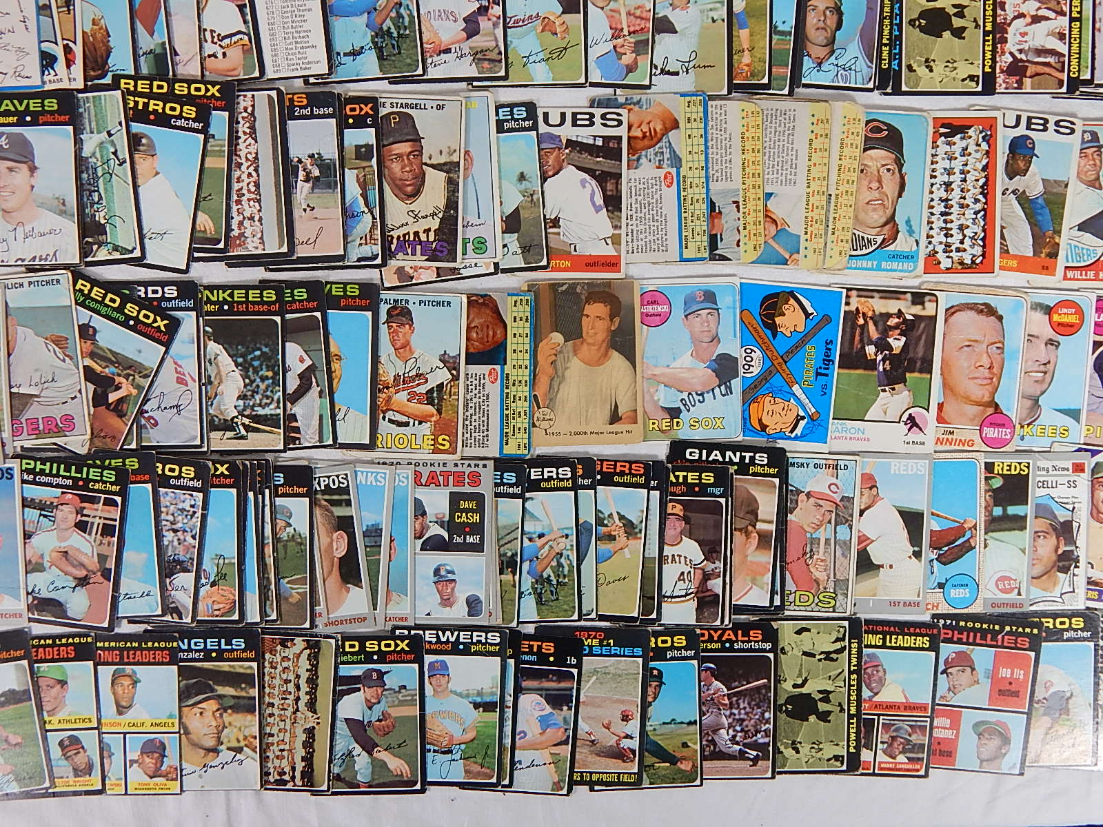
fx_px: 1083
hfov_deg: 54.0
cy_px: 414
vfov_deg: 41.8
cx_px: 552
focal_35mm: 34
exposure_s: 1/40
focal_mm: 6.1
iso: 125
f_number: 3.3
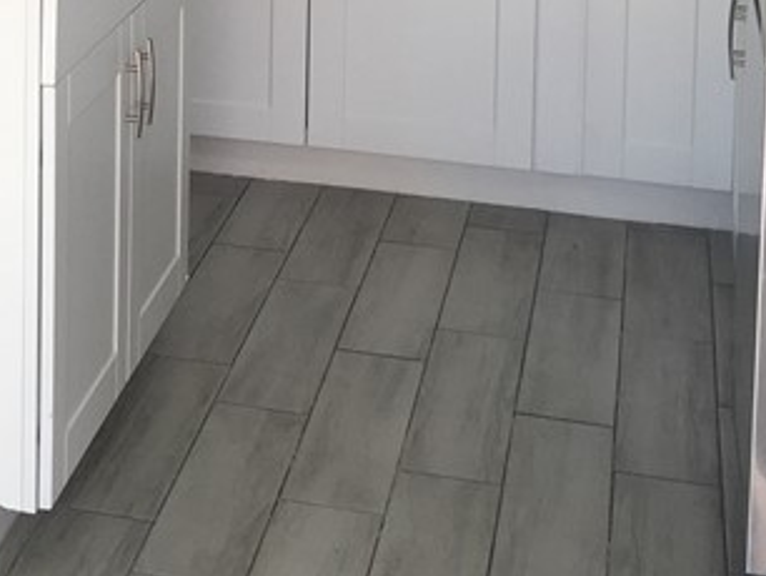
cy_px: -263
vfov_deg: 14.3
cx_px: -108
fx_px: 2148
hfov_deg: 19.3
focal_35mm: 97
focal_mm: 4.15
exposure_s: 1/60
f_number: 2.2
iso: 25
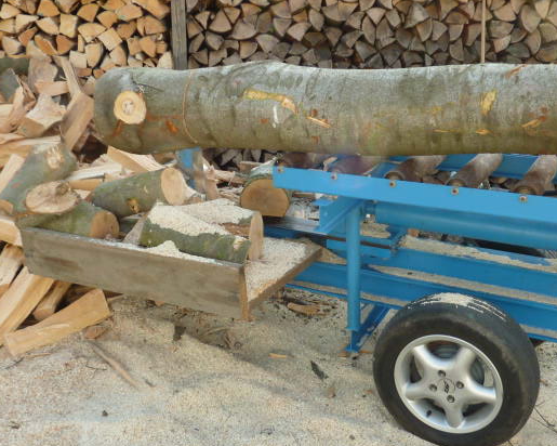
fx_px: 659
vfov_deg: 37.3
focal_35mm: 40
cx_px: 303
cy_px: 258
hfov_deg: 45.7
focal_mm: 4.1
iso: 80
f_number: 3.3
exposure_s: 1/100
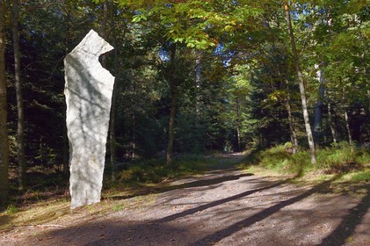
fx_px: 411
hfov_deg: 48.5
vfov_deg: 33.3
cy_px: 123
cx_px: 185
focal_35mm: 40
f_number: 7.1
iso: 800
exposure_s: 1/1600
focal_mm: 40
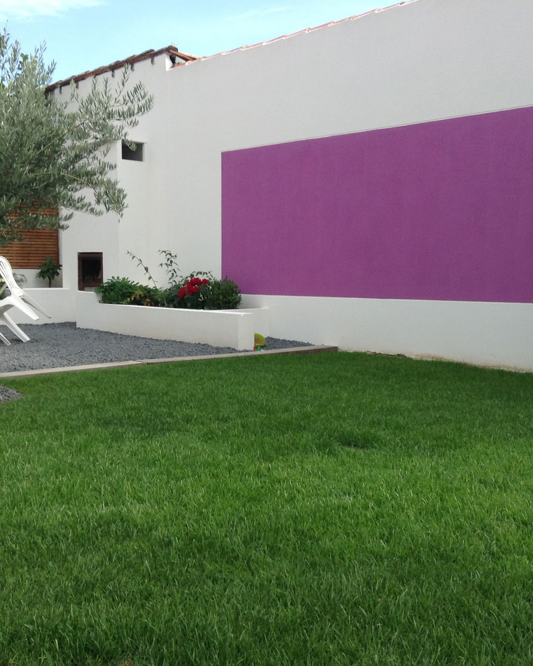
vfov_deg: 42.0
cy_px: 336
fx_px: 868
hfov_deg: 34.1
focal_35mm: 44
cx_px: 280
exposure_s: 1/504
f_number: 2.4
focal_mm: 3.3
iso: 32
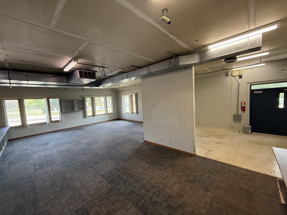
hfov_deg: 102.1
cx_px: 144
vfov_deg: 85.7
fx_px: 116
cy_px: 108
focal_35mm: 14
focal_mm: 2.22
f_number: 2.2
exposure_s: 1/120
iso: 320
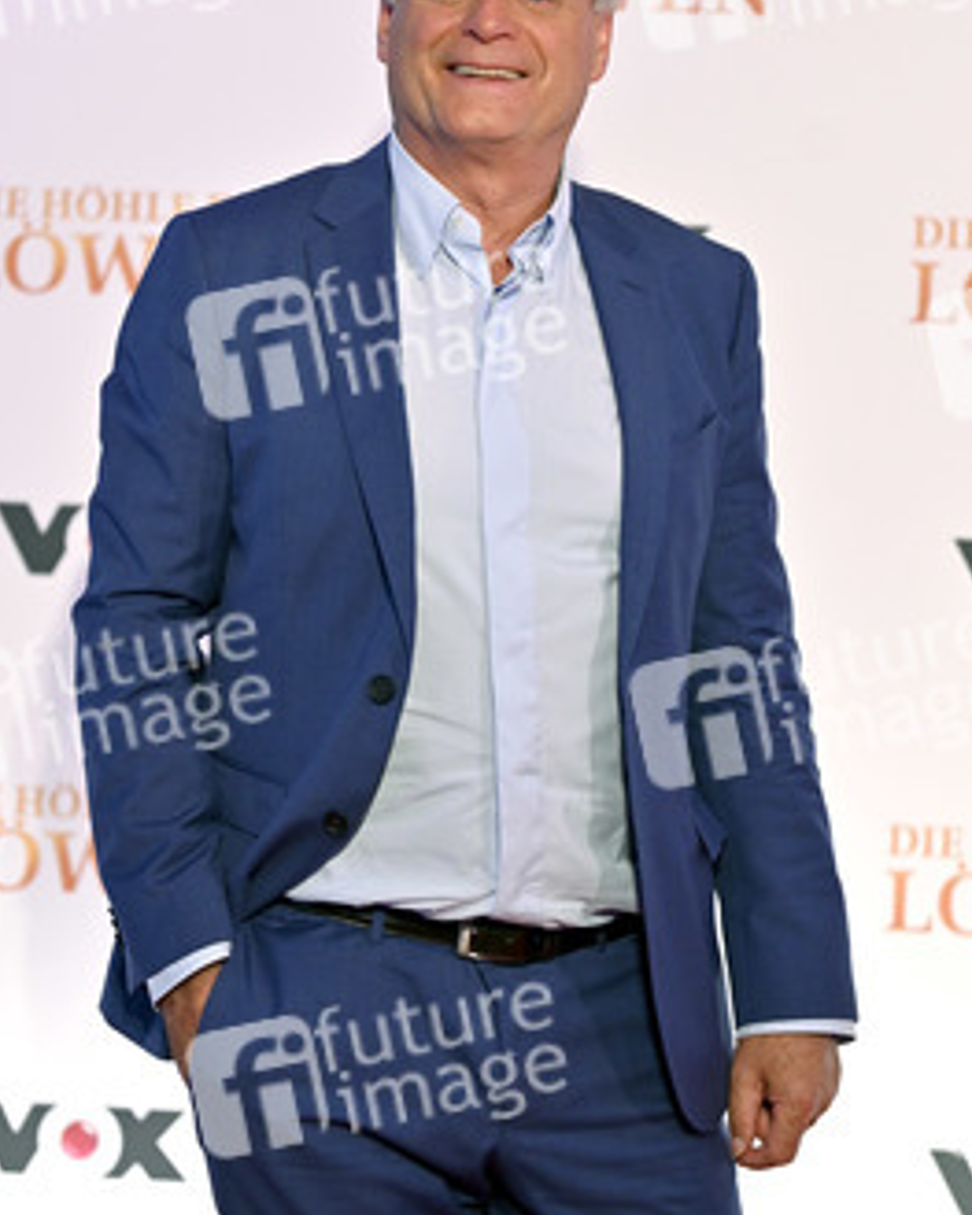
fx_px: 3490
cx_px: 484
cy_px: 517
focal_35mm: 97
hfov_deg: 15.9
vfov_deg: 19.8
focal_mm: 85
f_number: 2.8
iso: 1250
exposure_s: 1/400
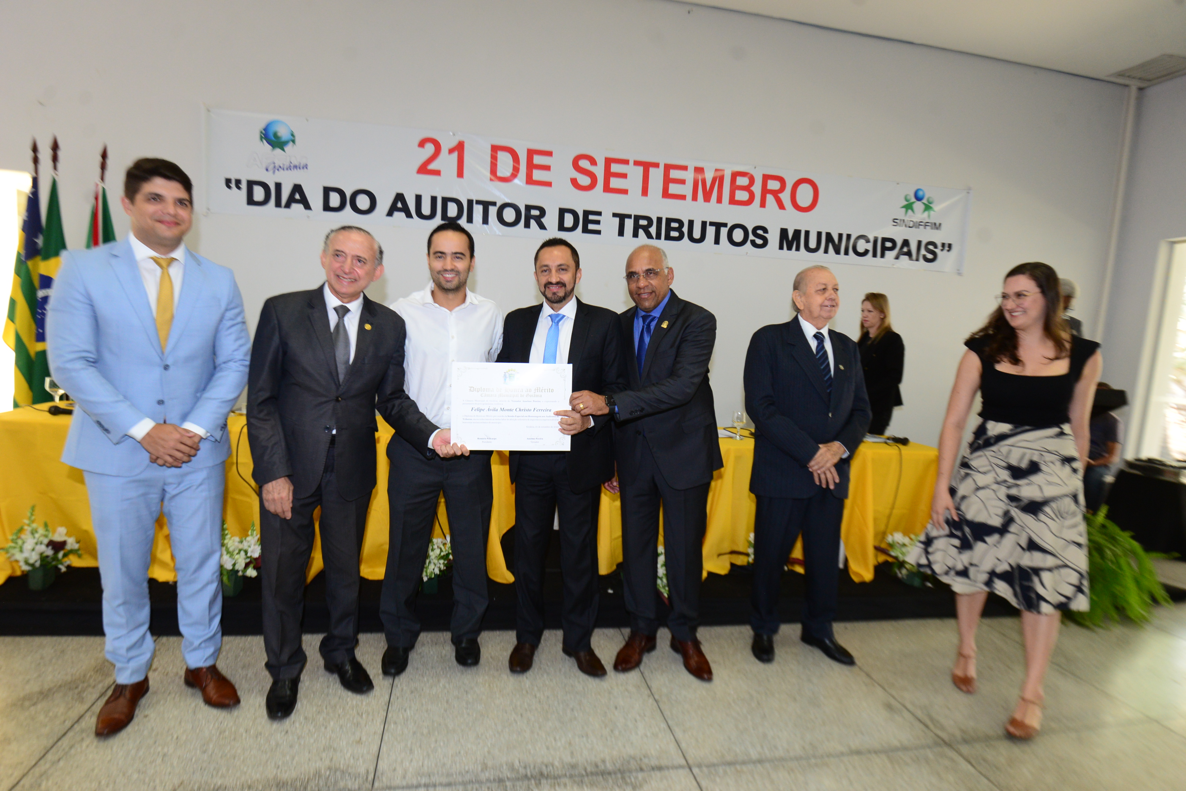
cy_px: 396
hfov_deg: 86.9
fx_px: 626
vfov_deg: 64.6
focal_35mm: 19
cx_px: 593
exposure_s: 1/125
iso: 1600
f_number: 5
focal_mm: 19
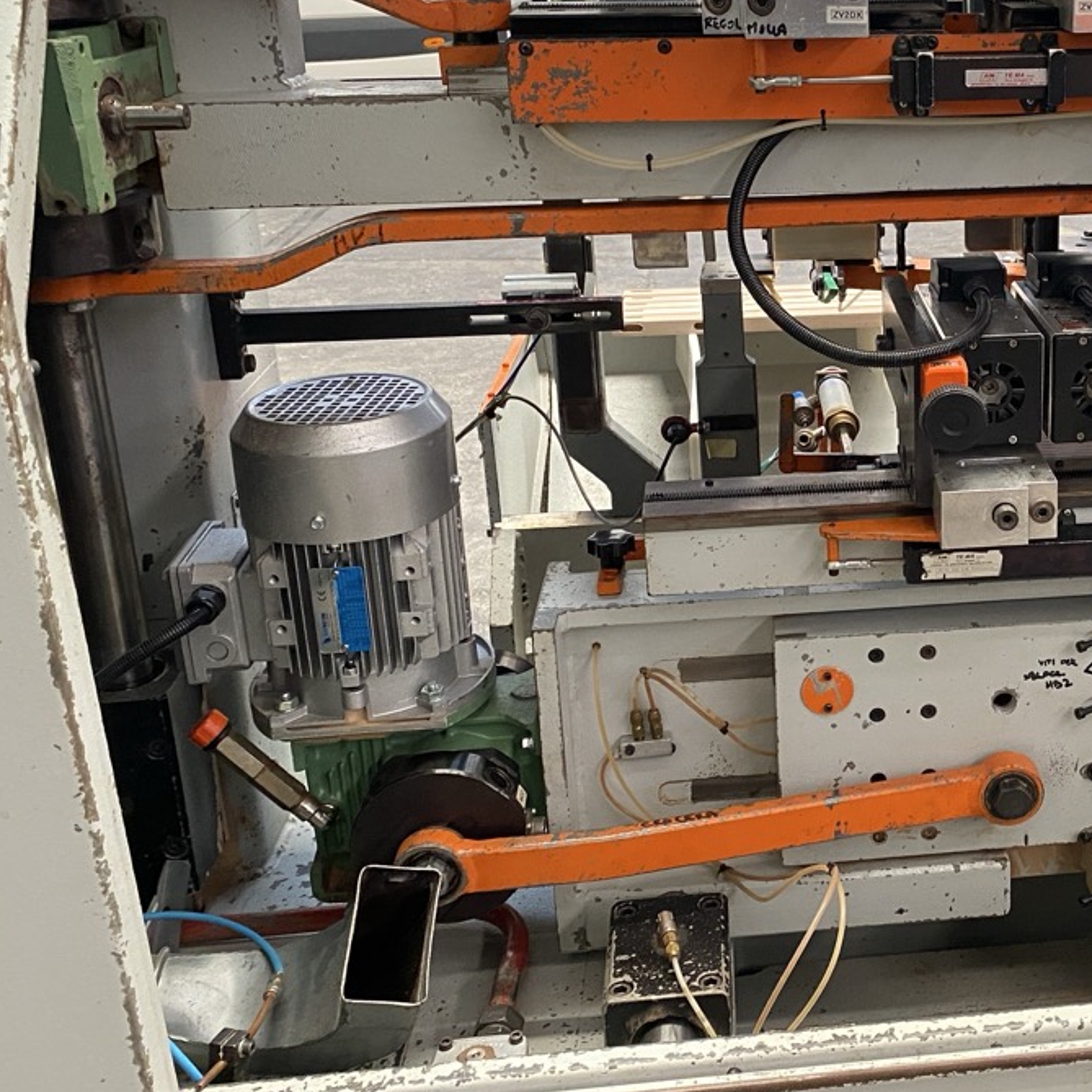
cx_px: 932
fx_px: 1570
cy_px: 390
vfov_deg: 38.0
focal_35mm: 44
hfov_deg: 36.5
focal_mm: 4.25
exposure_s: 1/60
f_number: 1.8
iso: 400
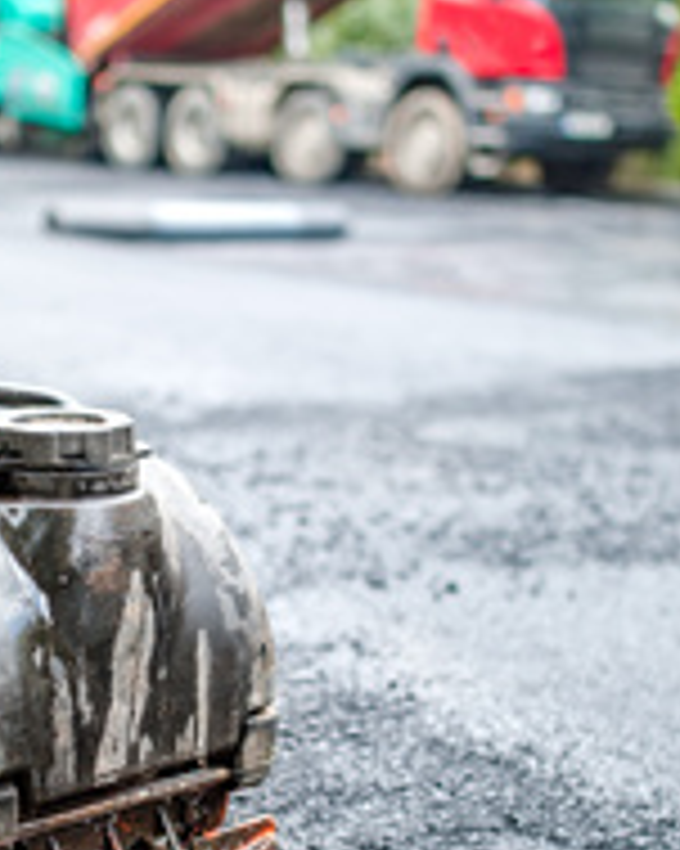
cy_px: 560
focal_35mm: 74
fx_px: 1863
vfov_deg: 25.6
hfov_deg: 20.6
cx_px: 205
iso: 250
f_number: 1.4
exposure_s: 1/1250
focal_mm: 35
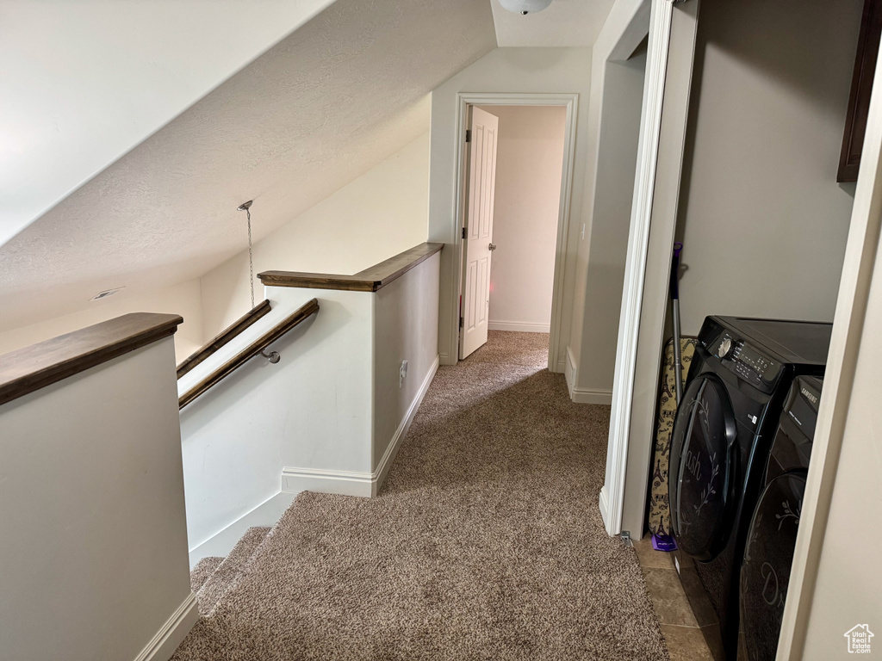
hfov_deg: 71.6
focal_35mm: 24
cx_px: 441
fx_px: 612
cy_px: 330
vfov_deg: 56.8
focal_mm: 6.76
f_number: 1.78
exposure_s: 1/60
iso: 250
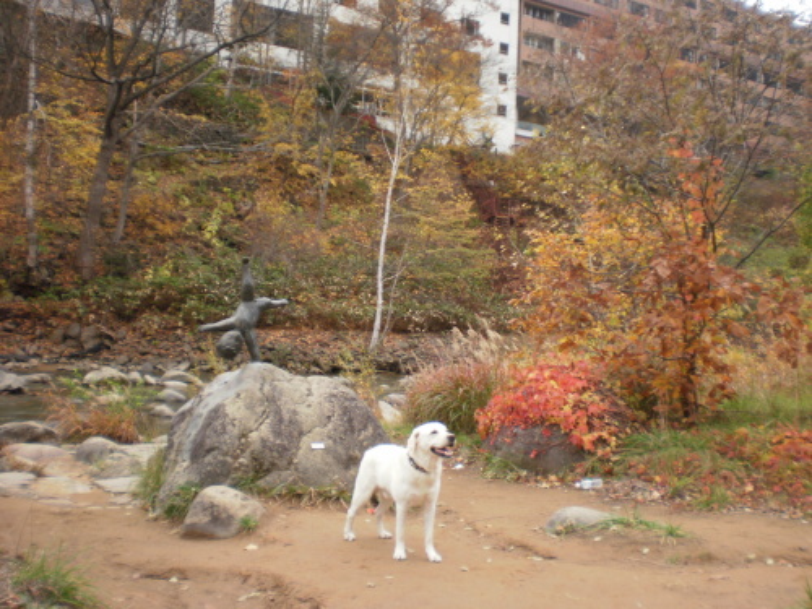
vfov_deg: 39.7
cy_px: 304
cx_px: 406
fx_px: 844
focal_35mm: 36
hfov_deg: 51.4
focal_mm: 6.3
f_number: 3.1
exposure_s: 1/80
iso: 100
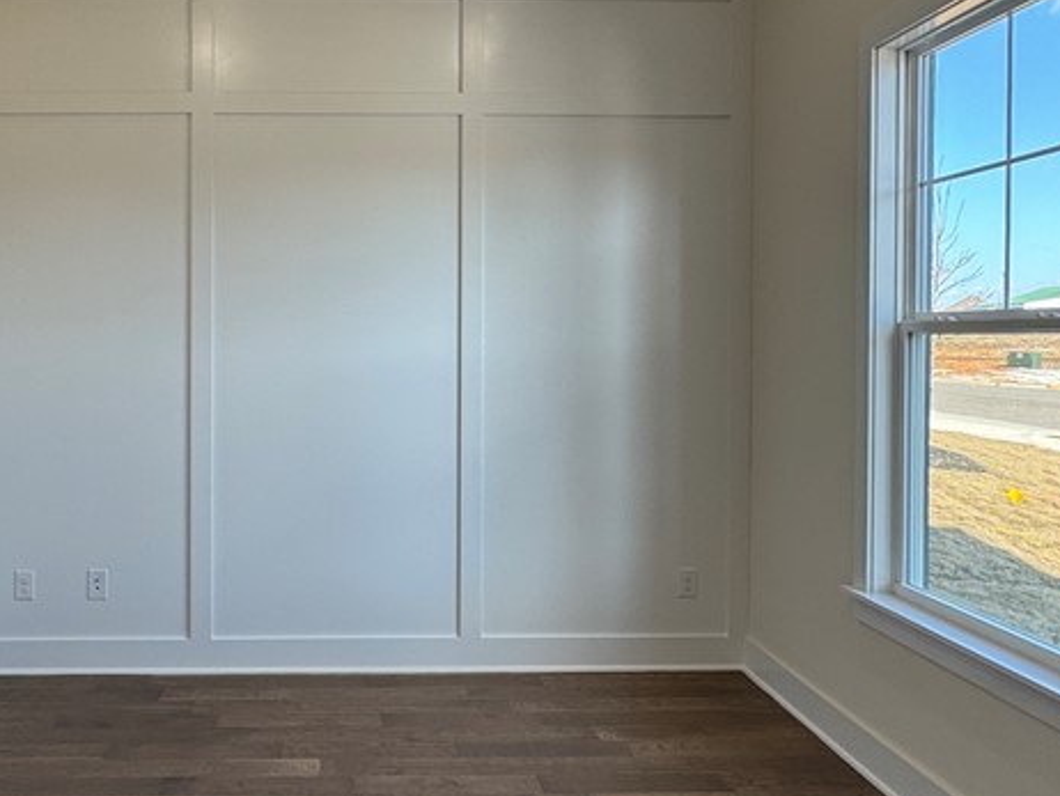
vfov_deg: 45.4
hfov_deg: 57.2
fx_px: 950
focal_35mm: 31
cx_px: 360
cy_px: 353
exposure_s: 1/120
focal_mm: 2.22
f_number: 2.2
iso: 100
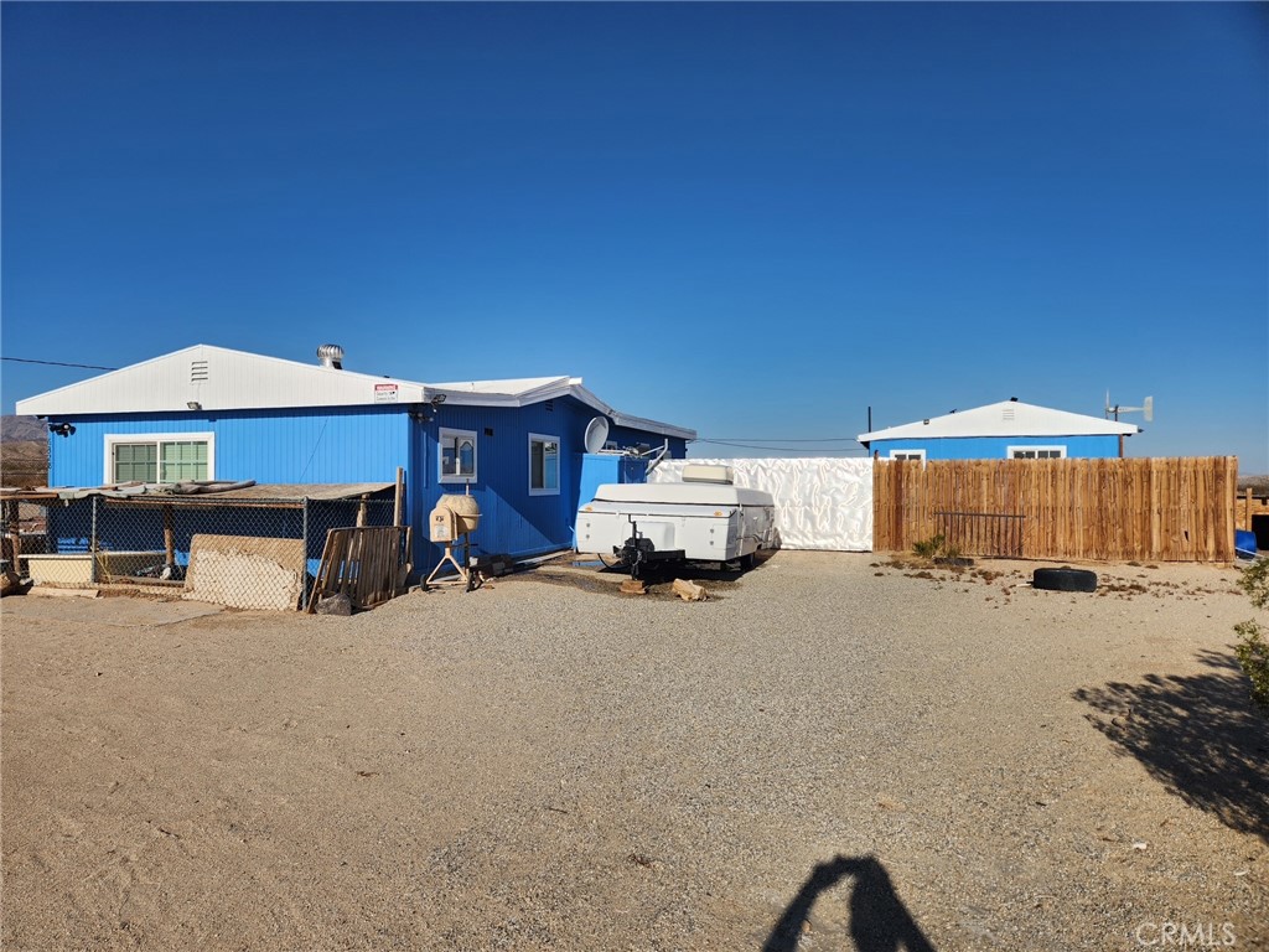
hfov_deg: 73.9
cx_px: 634
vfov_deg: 58.9
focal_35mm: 23
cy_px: 476
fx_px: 843
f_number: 1.8
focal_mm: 5.4
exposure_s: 1/3579
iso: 20
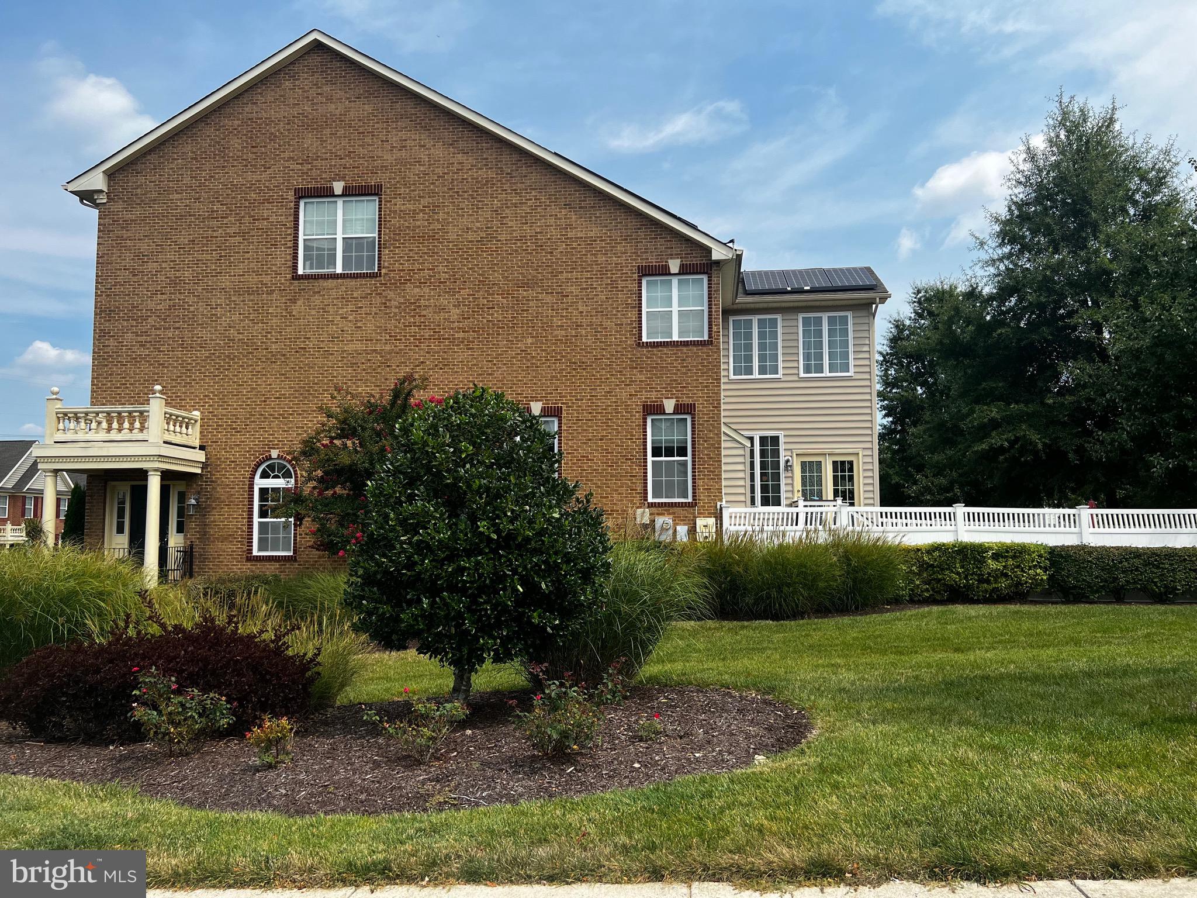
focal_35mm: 26
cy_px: 449
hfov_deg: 67.3
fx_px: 899
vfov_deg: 53.1
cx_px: 598
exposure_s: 1/3571
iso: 50
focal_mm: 5.7
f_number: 1.5
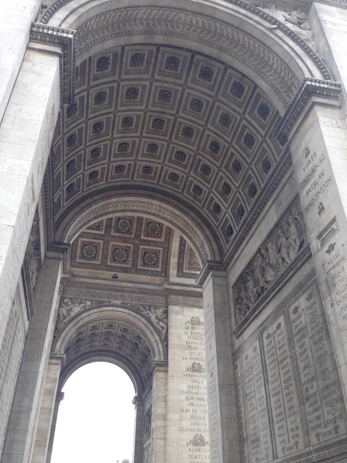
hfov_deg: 42.9
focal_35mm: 33
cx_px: 174
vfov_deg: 55.4
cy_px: 232
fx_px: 441
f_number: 2.4
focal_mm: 4.12
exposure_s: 1/366
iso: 50
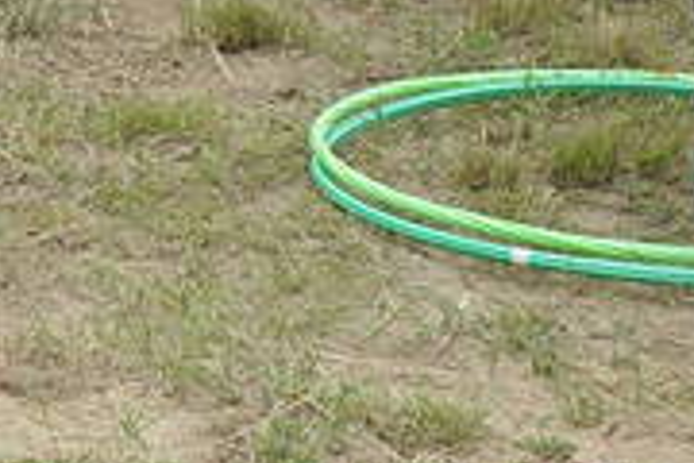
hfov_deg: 7.3
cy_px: -365
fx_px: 5185
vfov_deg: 5.0
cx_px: -771
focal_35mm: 269
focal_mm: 38
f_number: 11
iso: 800
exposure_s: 1/500
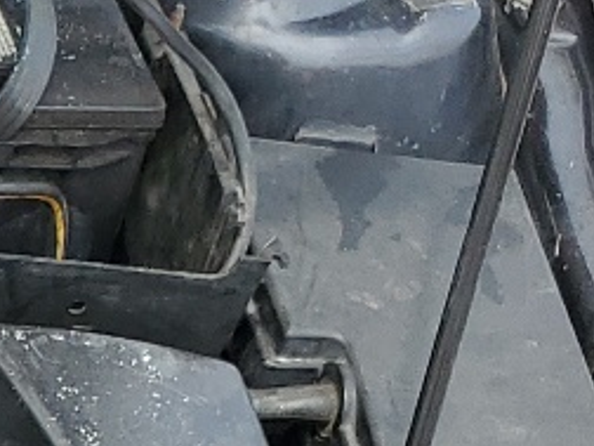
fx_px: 2831
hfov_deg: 10.2
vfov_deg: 8.5
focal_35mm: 165
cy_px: 923
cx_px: -905
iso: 50
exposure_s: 1/769
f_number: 1.5
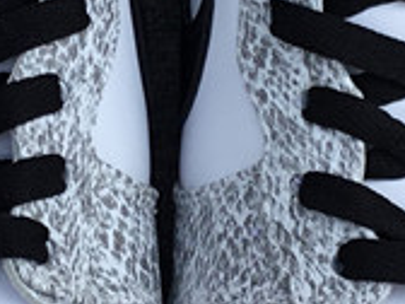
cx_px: 108
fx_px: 1942
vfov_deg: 8.9
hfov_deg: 11.9
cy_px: 76
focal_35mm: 166
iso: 25
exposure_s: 1/479
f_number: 2.4
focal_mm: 3.3
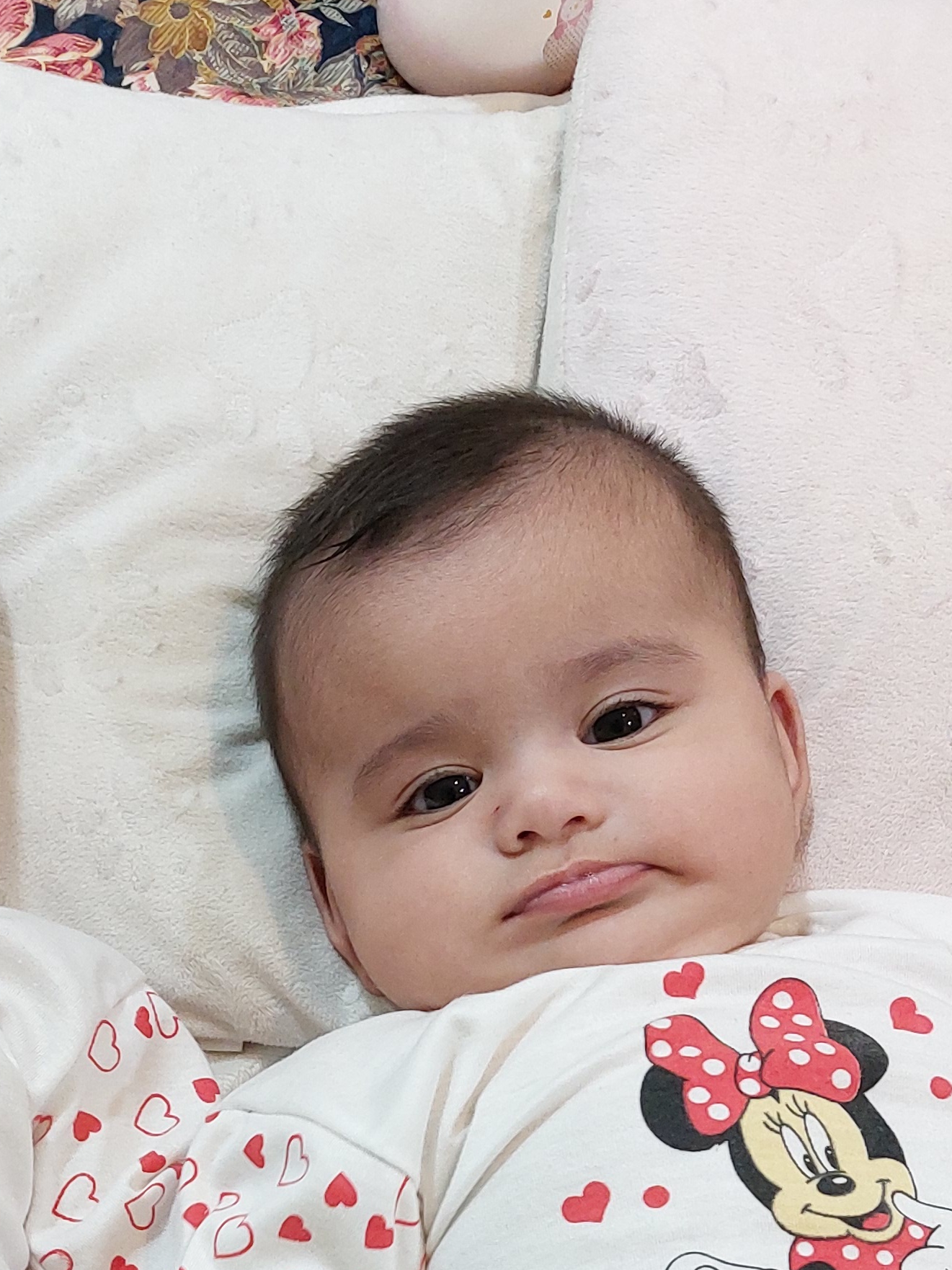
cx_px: 19
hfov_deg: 22.5
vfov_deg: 27.7
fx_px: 2311
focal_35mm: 63
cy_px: 1444
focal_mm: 5.23
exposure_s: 1/50
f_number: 1.8
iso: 200
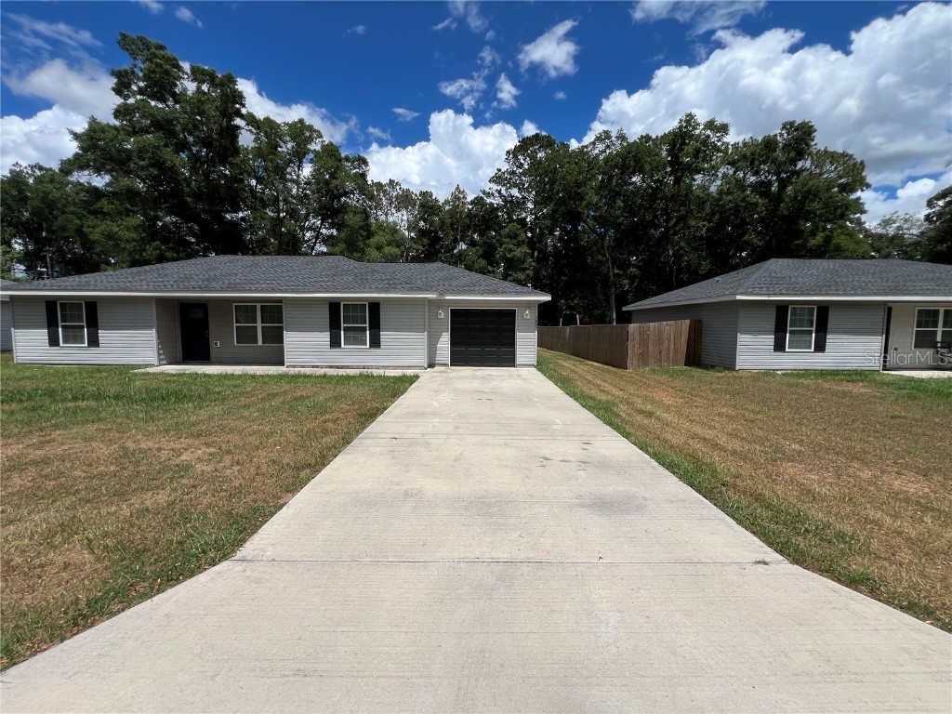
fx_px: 358
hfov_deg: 106.2
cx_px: 476
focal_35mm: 13
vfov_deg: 89.9
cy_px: 357
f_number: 1.8
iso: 32
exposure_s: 1/2481
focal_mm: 1.57
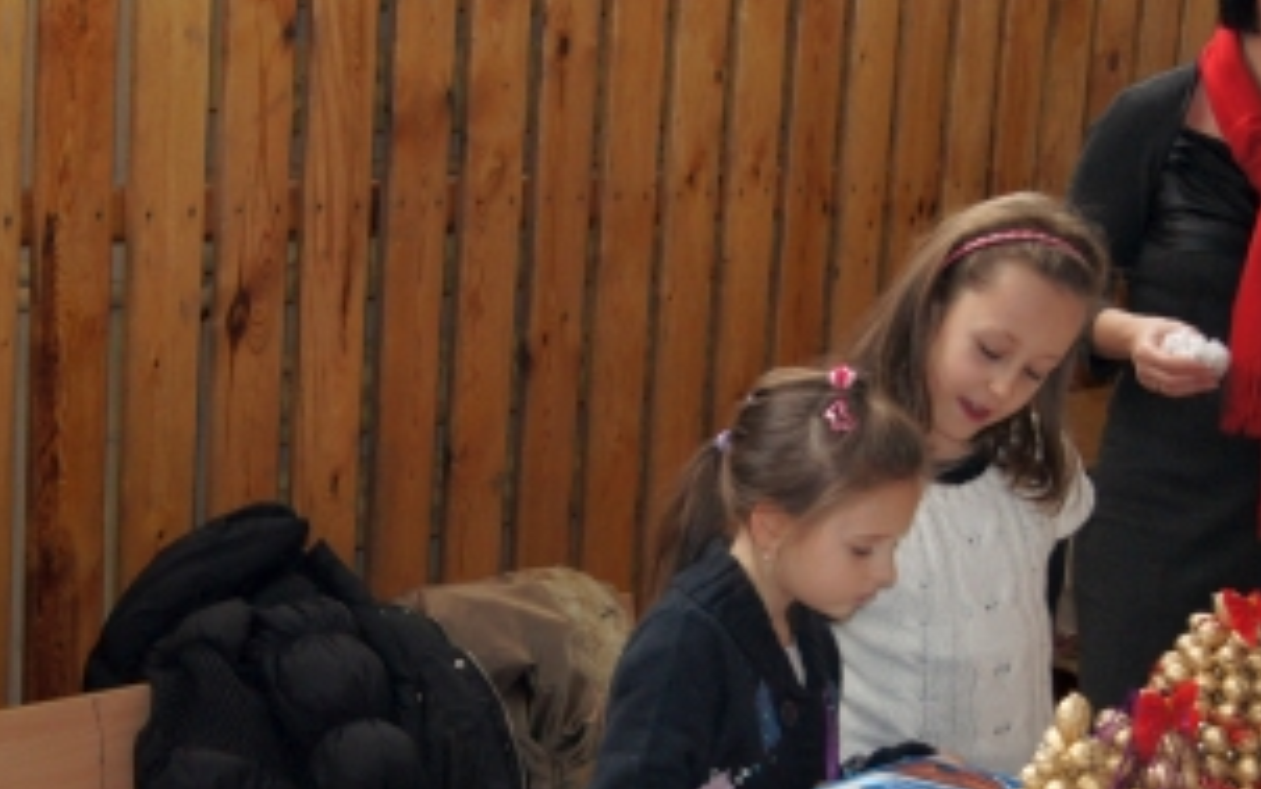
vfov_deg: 13.8
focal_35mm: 94
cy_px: 658
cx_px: 668
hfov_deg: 22.1
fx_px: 3228
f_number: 5
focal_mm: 35
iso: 800
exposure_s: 1/60
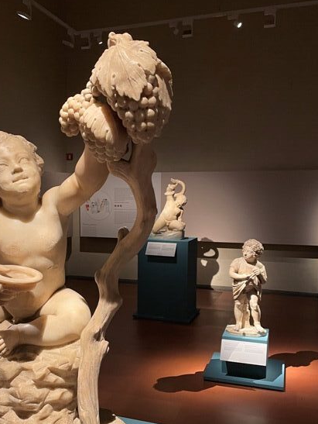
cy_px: 239
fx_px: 465
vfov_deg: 48.8
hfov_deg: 37.6
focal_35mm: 38
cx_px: 123
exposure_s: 1/49
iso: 160
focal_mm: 4.2
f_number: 1.6
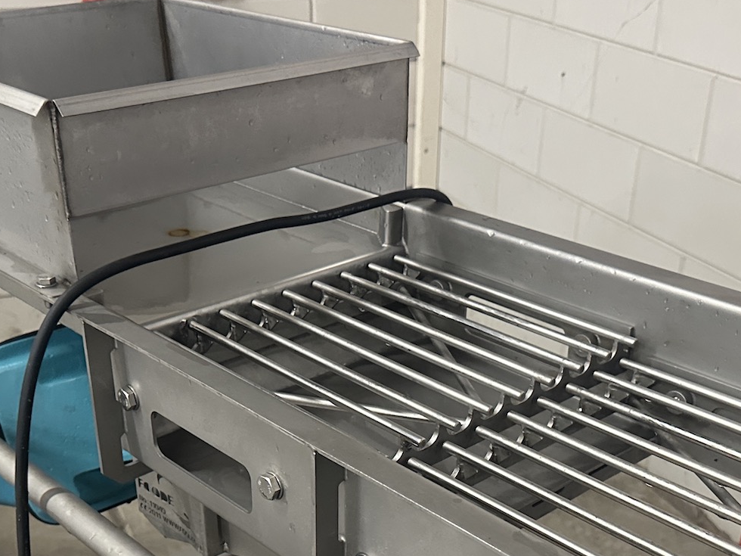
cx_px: 358
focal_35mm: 49
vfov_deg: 28.8
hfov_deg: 38.9
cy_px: 471
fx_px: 1049
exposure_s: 1/50
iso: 640
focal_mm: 6.86
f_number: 1.78
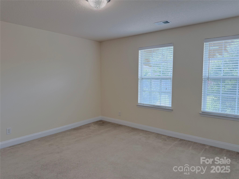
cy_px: 90
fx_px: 166
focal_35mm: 24
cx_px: 120
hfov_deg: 71.6
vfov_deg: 56.8
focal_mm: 6.76
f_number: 1.78
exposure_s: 1/234
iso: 160
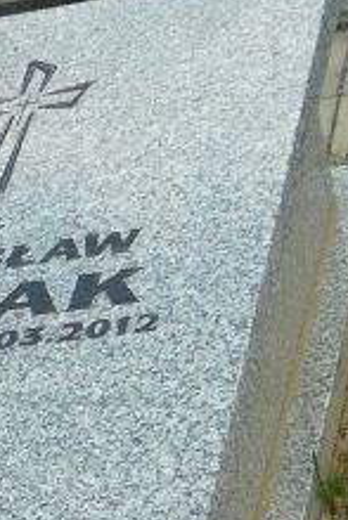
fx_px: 1969
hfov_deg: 9.9
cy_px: 586
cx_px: -137
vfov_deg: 14.7
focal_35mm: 136
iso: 80
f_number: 3.2
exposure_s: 1/640
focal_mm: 6.7
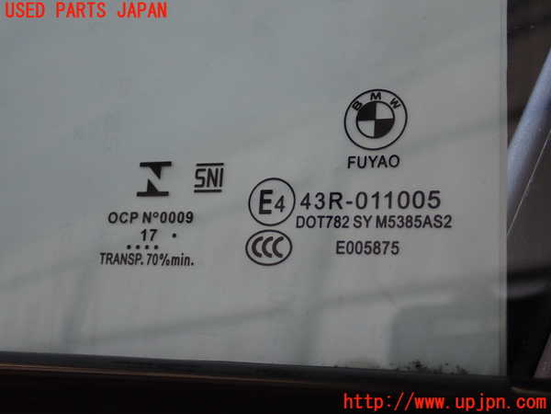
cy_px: 207
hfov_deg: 38.2
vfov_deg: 29.1
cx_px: 276
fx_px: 796
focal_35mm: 50
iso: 200
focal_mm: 9.01
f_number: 3.2
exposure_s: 1/80
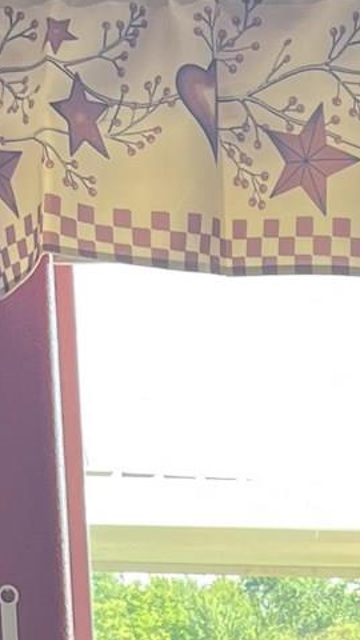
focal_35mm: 136
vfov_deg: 14.2
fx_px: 2308
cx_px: 364
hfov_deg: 8.9
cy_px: 1107
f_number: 1.6
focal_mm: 5.1
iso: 50
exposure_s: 1/122
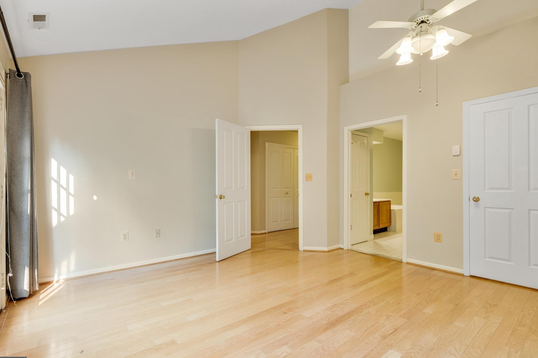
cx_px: 251
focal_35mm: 16
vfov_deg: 73.7
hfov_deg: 96.6
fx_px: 239
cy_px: 186
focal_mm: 10
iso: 400
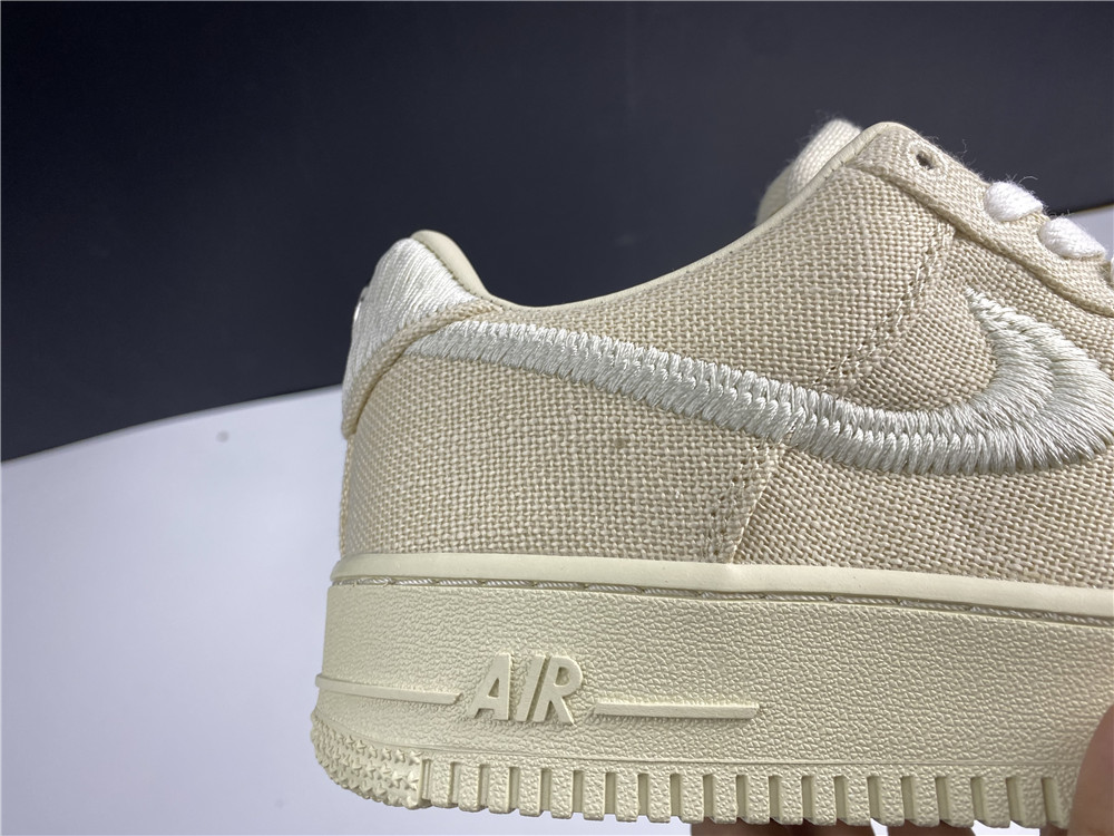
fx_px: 837
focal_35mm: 26
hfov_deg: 67.3
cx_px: 557
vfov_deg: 53.1
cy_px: 418
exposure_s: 1/100
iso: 32
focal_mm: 4.25
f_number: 1.8
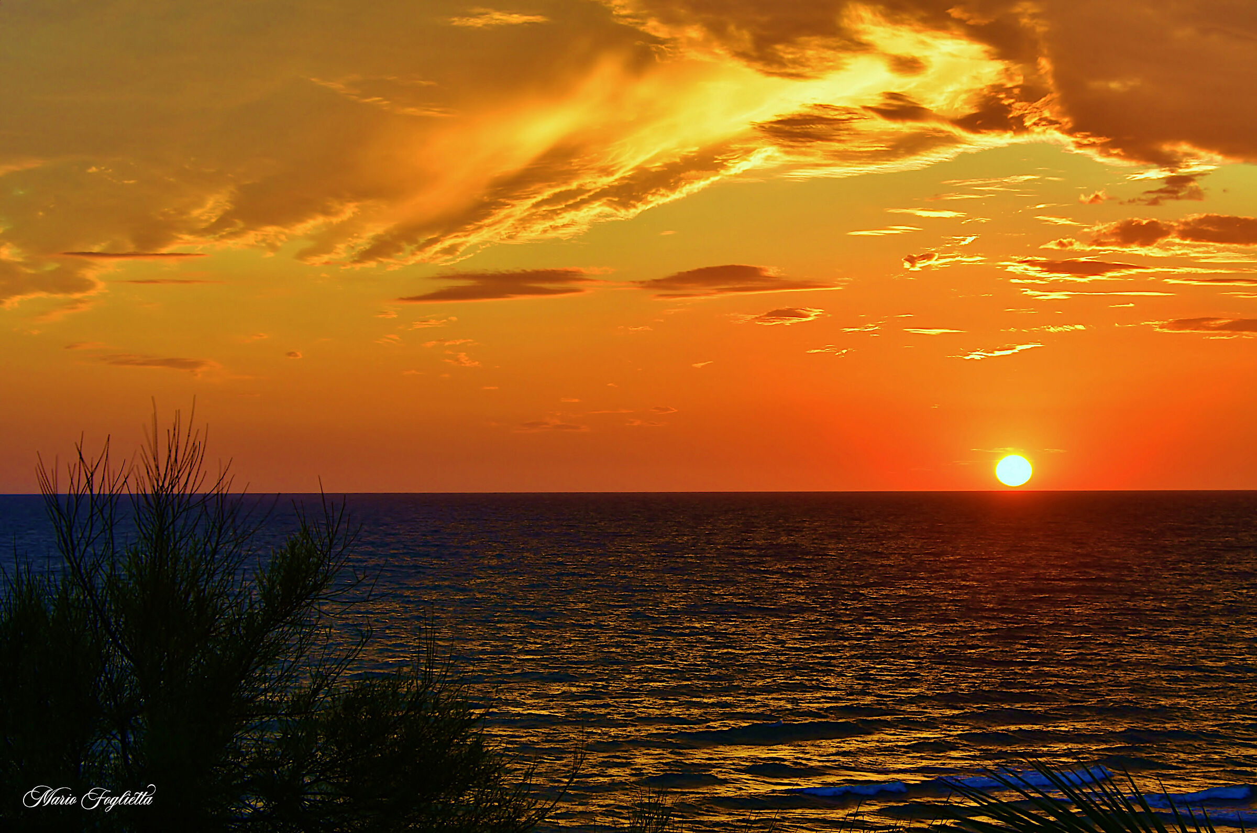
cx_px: 628
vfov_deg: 13.4
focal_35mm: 102
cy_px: 416
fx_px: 3554
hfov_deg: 20.1
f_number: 11
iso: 100
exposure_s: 1/30
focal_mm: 68
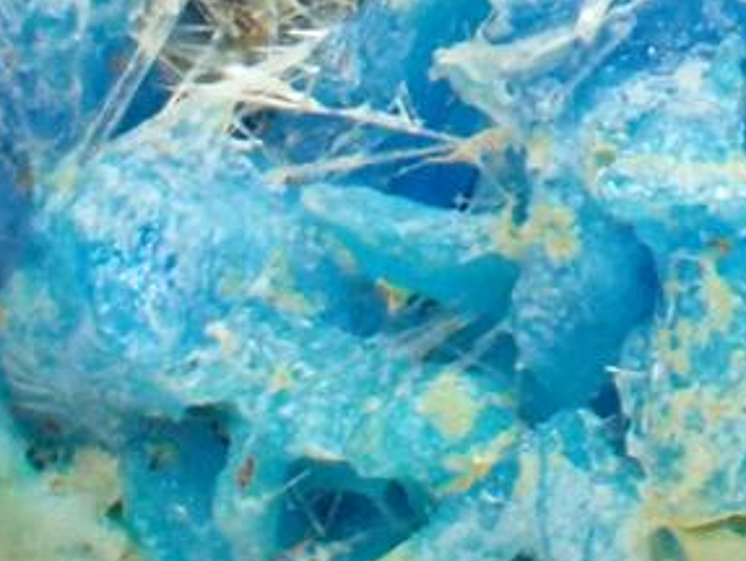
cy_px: -571
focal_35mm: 409
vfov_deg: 3.6
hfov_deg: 4.8
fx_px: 8825
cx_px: 1222
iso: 800
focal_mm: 16.79
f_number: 6.3
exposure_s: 1/320
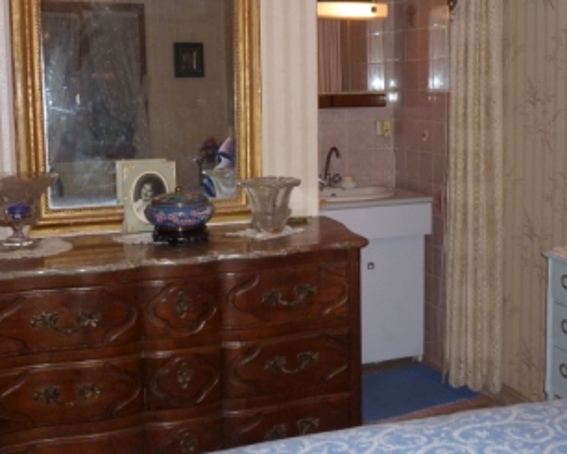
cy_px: 186
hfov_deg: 39.4
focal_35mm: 47
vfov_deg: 32.0
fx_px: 789
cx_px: 325
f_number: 2.8
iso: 125
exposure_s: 1/30
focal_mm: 5.5
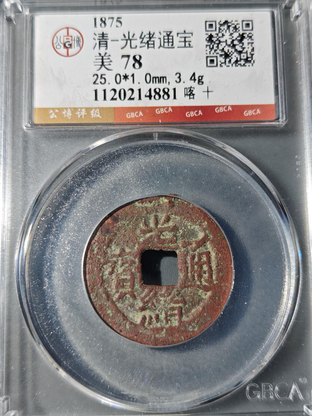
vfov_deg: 38.2
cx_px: 156
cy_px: 208
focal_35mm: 50
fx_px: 601
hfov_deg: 29.1
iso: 50
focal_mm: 5.85
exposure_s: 1/174
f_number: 1.63
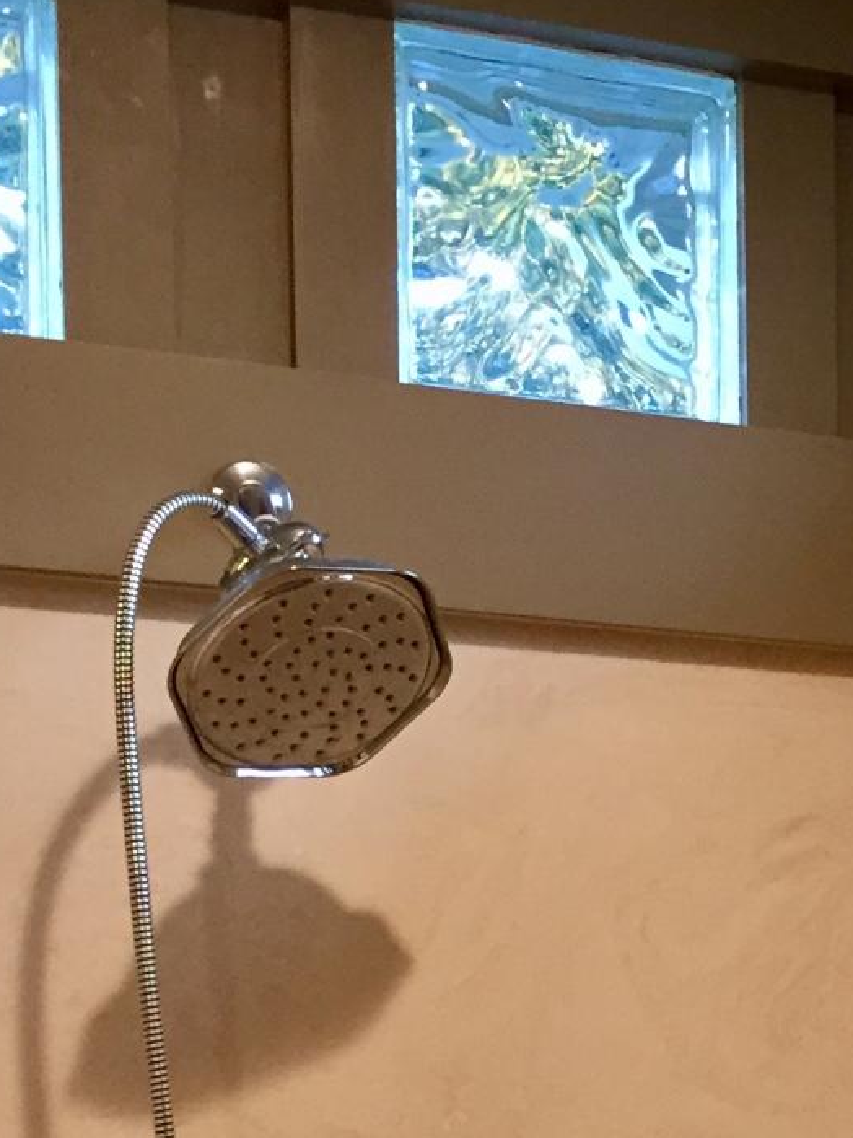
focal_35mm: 83
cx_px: 965
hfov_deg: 17.1
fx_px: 2728
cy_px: 1451
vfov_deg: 21.5
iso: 80
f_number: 2.2
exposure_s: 1/33
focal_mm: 4.15
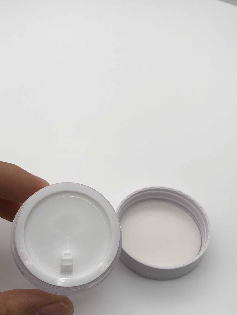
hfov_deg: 35.8
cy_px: 197
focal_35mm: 40
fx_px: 365
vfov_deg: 46.4
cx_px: 95
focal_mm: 4
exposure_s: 1/213
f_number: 1.8
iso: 20
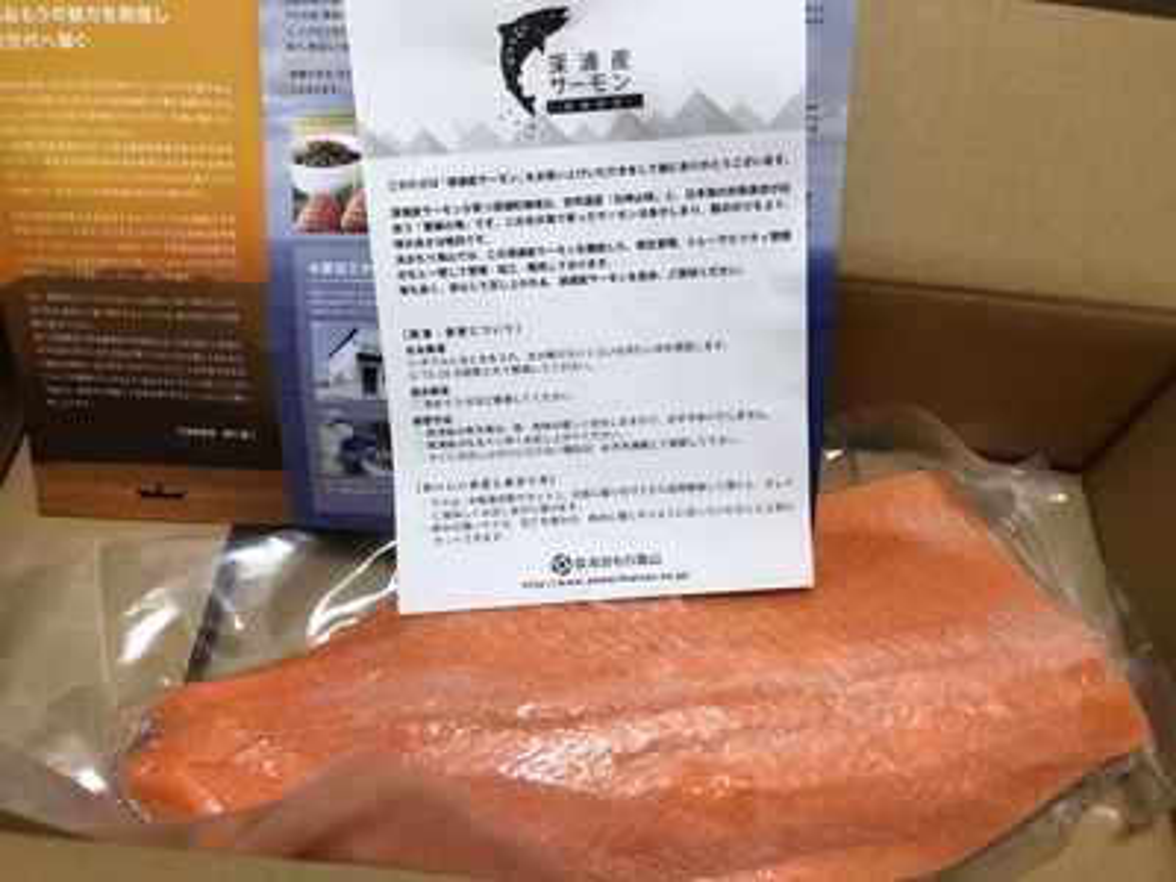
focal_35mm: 28
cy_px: 441
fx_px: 951
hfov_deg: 63.4
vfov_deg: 49.7
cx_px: 588
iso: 40
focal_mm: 3.99
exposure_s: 1/20
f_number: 1.8
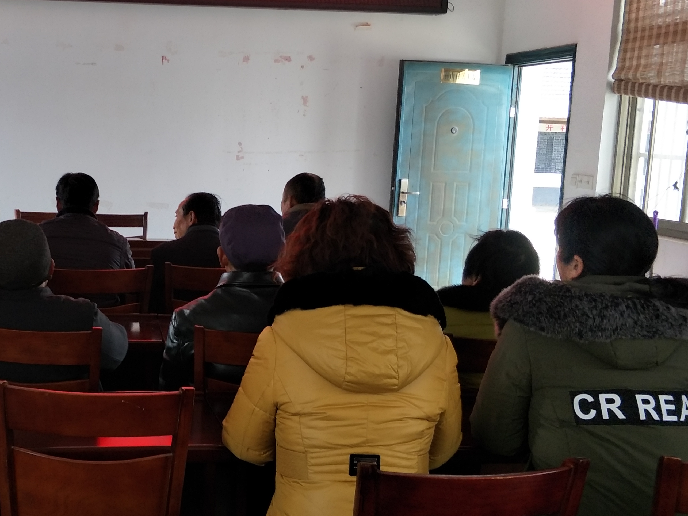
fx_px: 855
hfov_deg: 41.9
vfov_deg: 33.6
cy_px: 278
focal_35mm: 43
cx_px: 138
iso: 86
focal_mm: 4.1
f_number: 1.7
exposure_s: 1/50
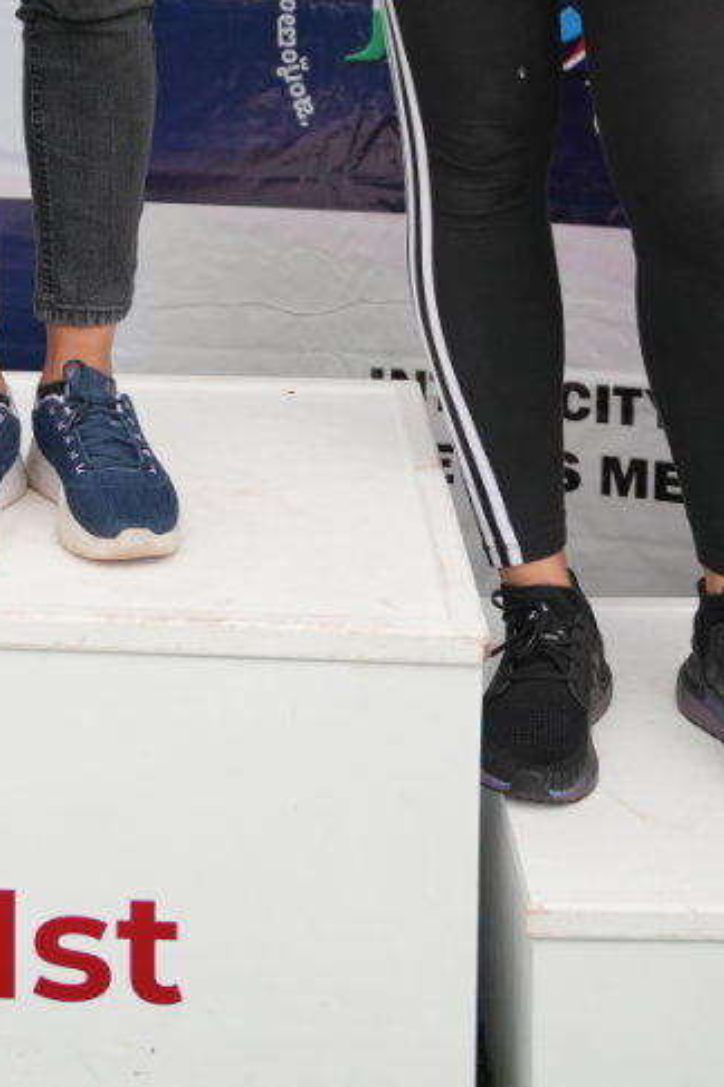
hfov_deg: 12.8
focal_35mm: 105
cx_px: -63
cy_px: -368
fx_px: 3166
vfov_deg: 18.0
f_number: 2.8
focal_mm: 33.3
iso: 250
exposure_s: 1/2000
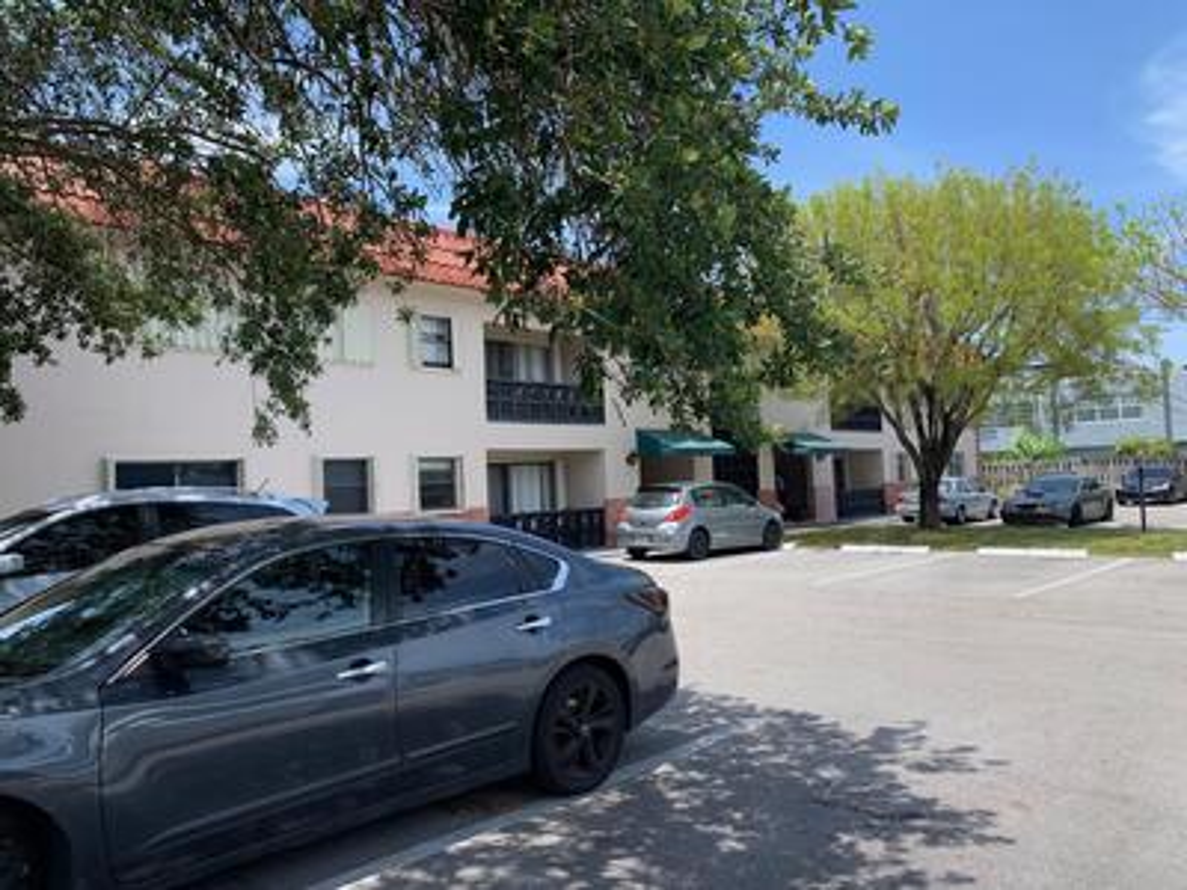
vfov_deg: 53.1
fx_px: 892
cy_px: 445
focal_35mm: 26
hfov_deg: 67.3
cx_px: 594
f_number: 1.8
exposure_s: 1/1111
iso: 25
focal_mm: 4.25
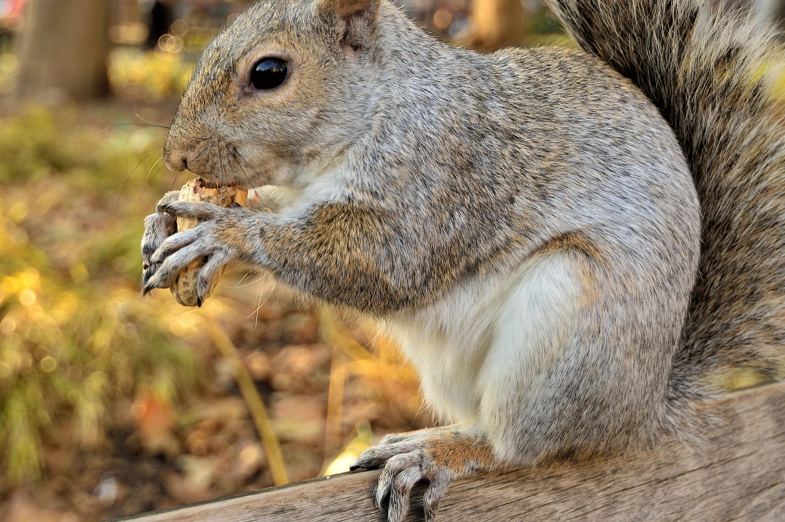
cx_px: 361
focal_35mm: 41
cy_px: 182
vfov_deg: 32.3
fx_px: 893
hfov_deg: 47.4
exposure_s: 1/80
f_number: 3.5
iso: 100
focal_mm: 20
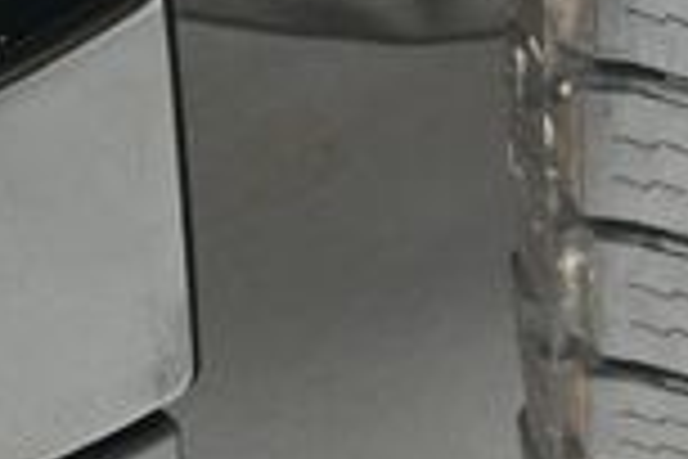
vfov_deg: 5.2
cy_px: -194
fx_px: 5045
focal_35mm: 264
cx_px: 989
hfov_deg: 7.7
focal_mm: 42
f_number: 4.5
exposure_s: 1/160
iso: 100
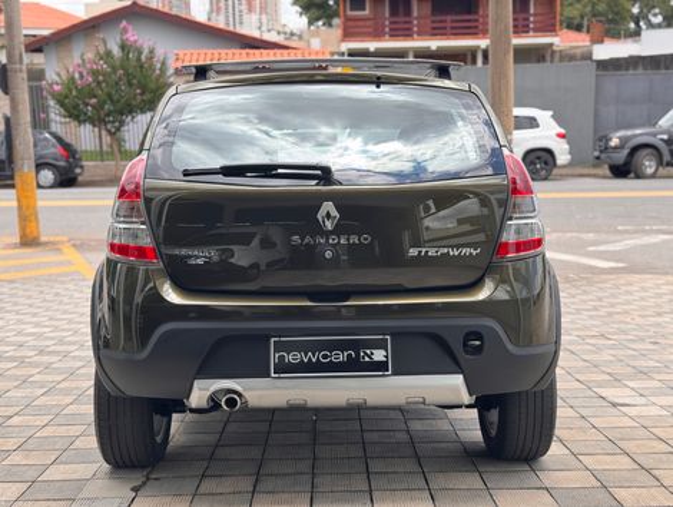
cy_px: 254
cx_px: 336
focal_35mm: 48
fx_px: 935
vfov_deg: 30.3
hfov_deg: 39.6
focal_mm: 6.76
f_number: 1.78
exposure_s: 1/445
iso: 64
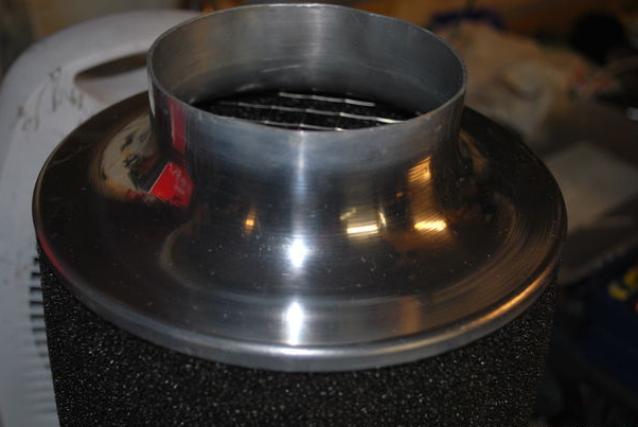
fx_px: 905
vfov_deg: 26.6
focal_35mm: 51
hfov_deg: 38.8
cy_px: 217
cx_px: 308
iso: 200
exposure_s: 1/60
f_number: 4.8
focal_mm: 32
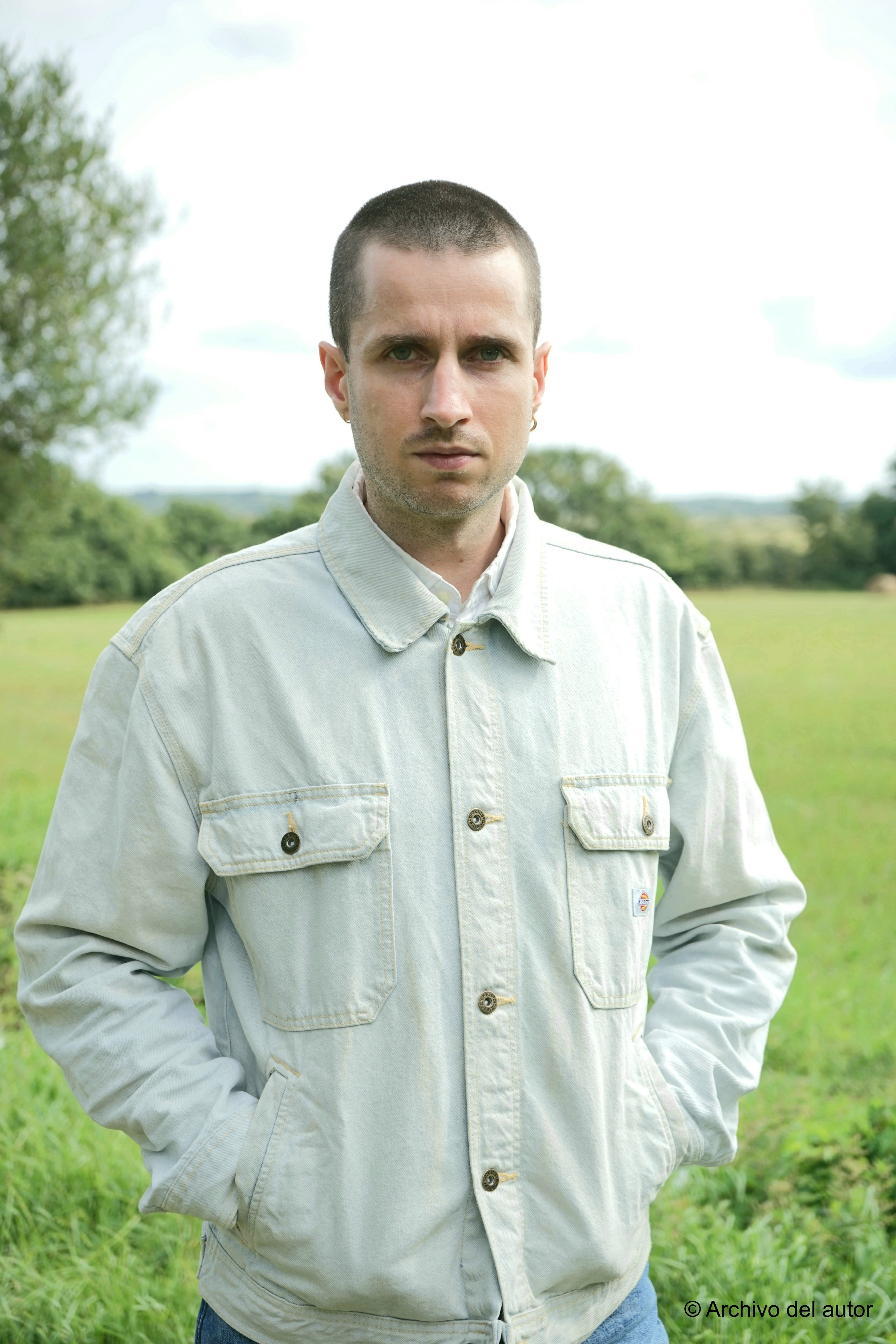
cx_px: 448
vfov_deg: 35.6
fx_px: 2091
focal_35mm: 56
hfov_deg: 24.2
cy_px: 672
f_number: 5
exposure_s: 1/161
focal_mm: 56
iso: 50
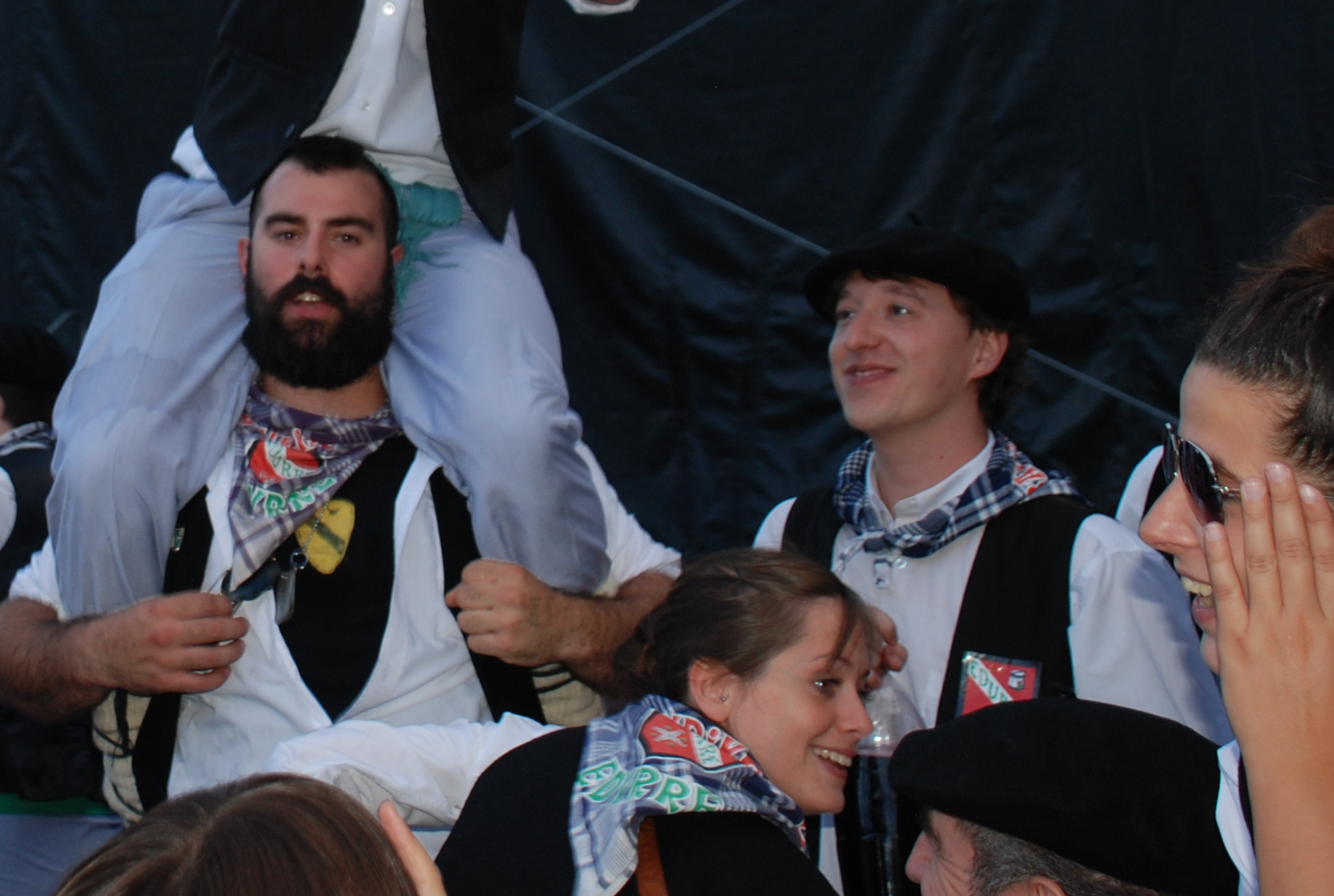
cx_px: 220
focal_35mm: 75
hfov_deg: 26.3
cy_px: 115
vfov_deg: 18.0
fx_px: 2785
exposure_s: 1/60
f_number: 4
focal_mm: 28
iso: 200
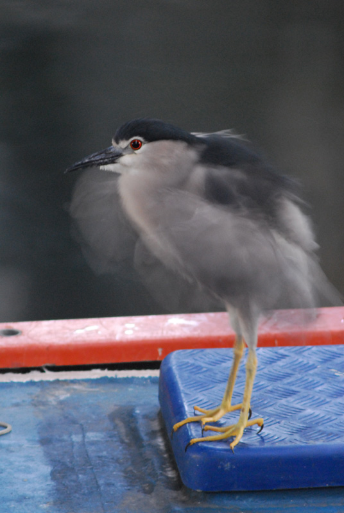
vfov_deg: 2.3
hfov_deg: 1.5
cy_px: 256
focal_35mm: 900
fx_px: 12855
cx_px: 172
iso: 1250
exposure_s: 1/6
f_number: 8
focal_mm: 600
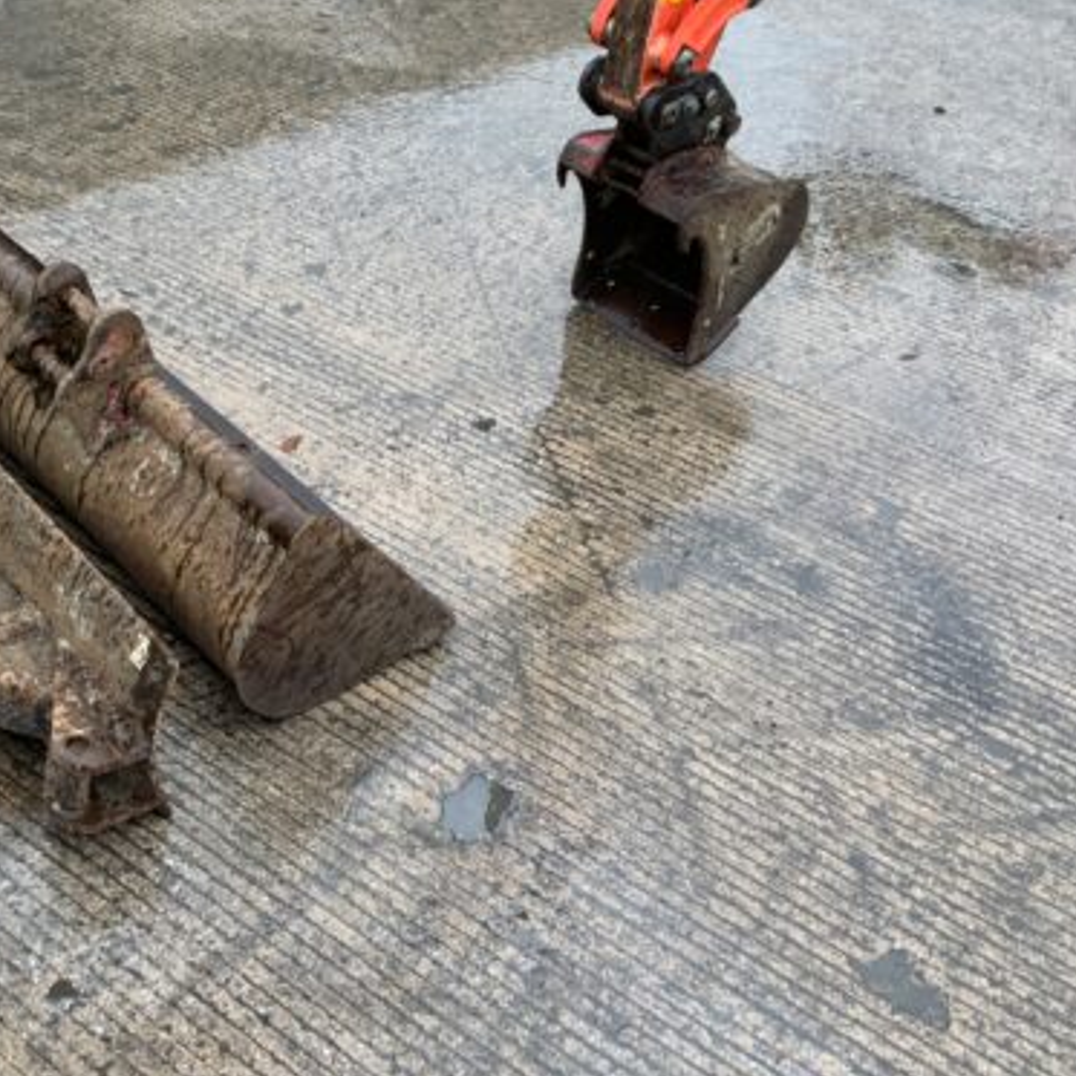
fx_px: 1547
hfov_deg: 38.0
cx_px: 384
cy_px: 453
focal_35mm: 44
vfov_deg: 38.2
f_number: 1.8
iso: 16
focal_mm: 3
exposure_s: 1/164
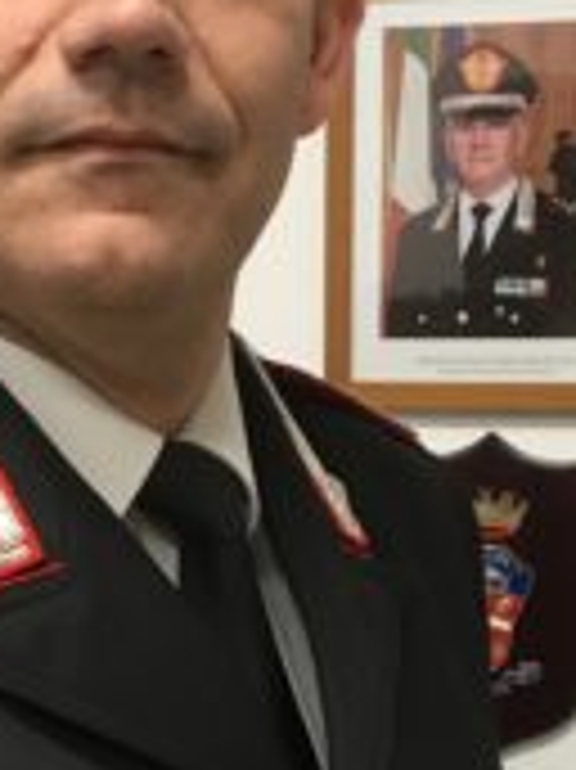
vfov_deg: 18.9
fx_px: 2266
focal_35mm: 102
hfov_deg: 14.5
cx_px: 261
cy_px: 720
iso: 125
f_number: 2.2
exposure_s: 1/33
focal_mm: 4.15
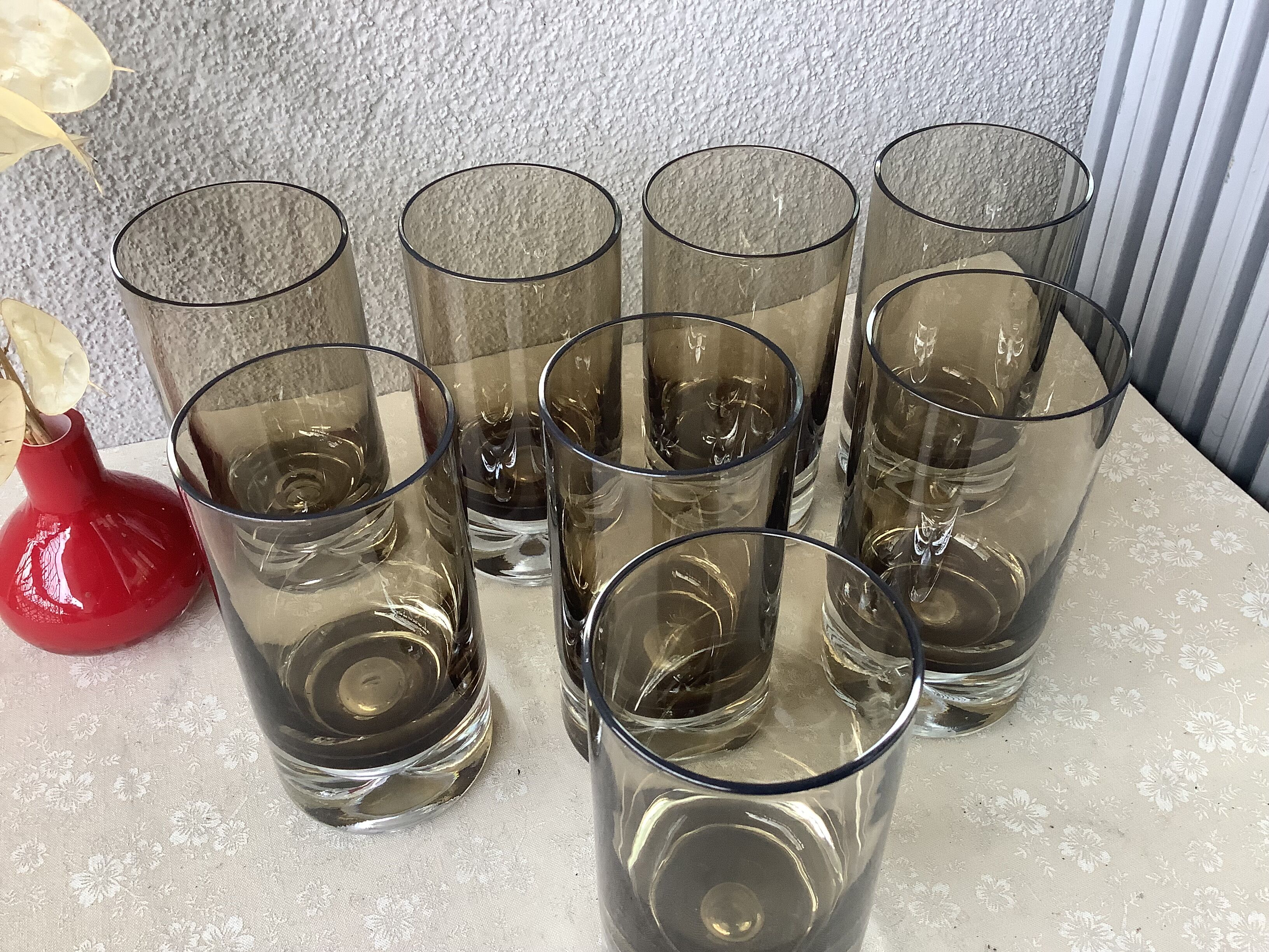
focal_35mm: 31
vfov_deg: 45.4
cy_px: 476
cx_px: 634
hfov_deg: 58.4
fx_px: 1136
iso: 125
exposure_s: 1/60
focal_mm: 3.3
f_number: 2.4
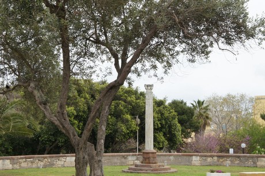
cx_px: 132
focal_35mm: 74
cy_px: 88
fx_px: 541
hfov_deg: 27.5
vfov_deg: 18.5
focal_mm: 49
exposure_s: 1/200
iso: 200
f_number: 8
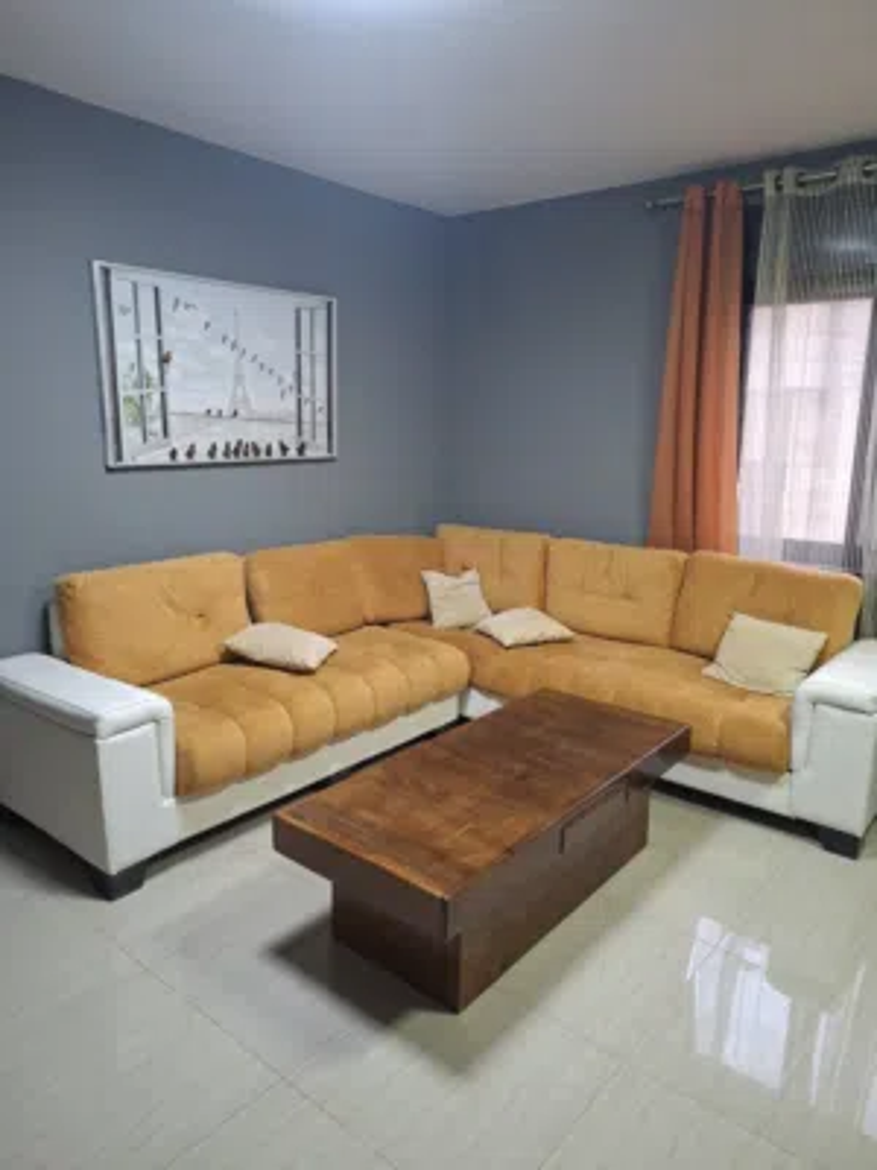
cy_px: 585
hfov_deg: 58.9
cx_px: 438
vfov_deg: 73.9
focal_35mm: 23
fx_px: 777
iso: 250
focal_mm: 5.54
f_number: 1.8
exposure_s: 1/33
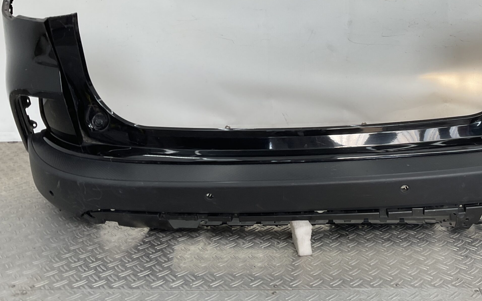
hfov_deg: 47.6
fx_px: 539
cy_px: 85
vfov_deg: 30.9
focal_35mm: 41
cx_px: 310
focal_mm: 3
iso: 16
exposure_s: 1/195
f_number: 1.8
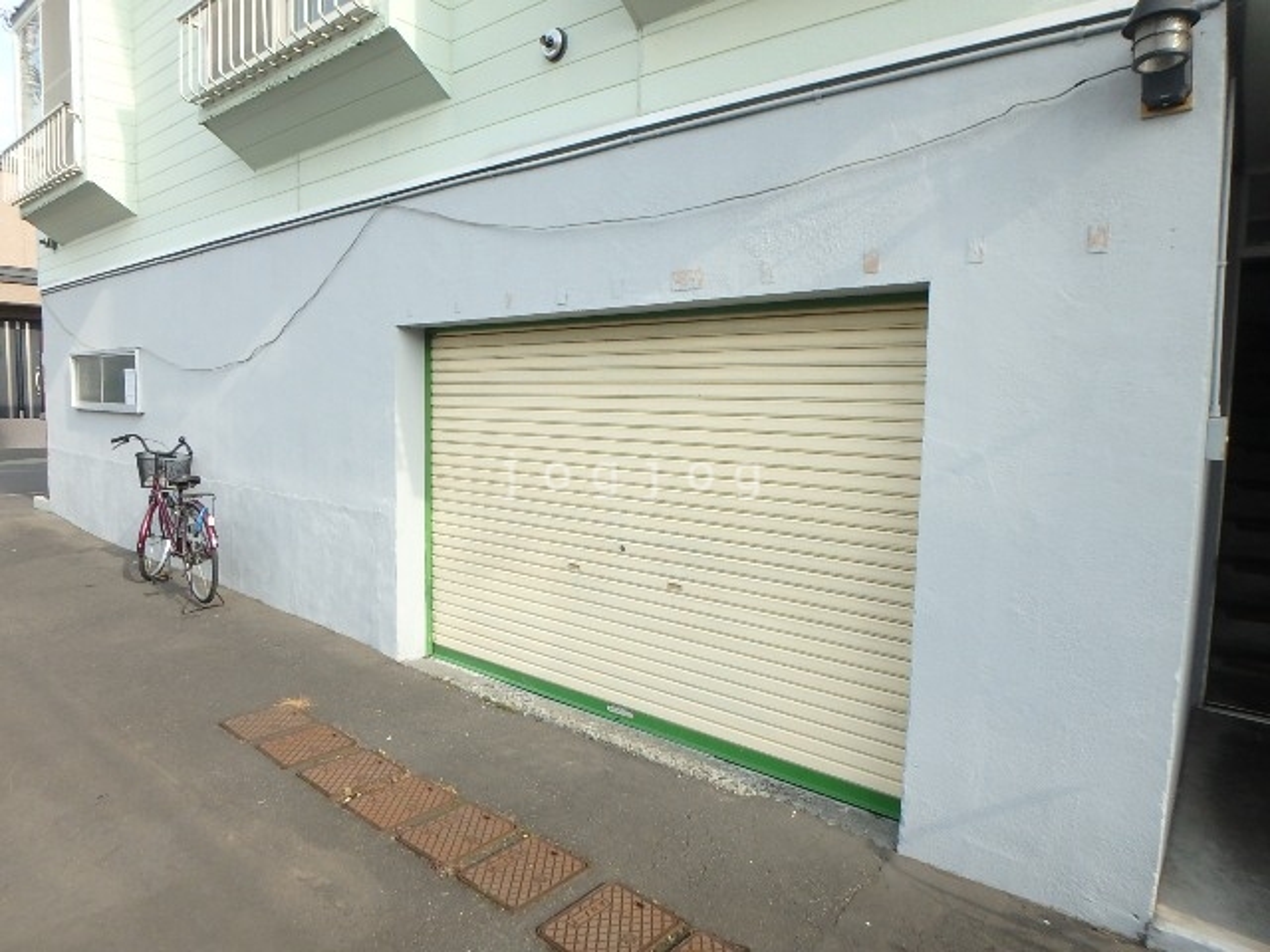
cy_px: 476
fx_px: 770
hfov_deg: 79.0
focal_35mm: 21
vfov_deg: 63.4
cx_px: 635
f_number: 3.5
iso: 125
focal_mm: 3.7
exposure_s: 1/400
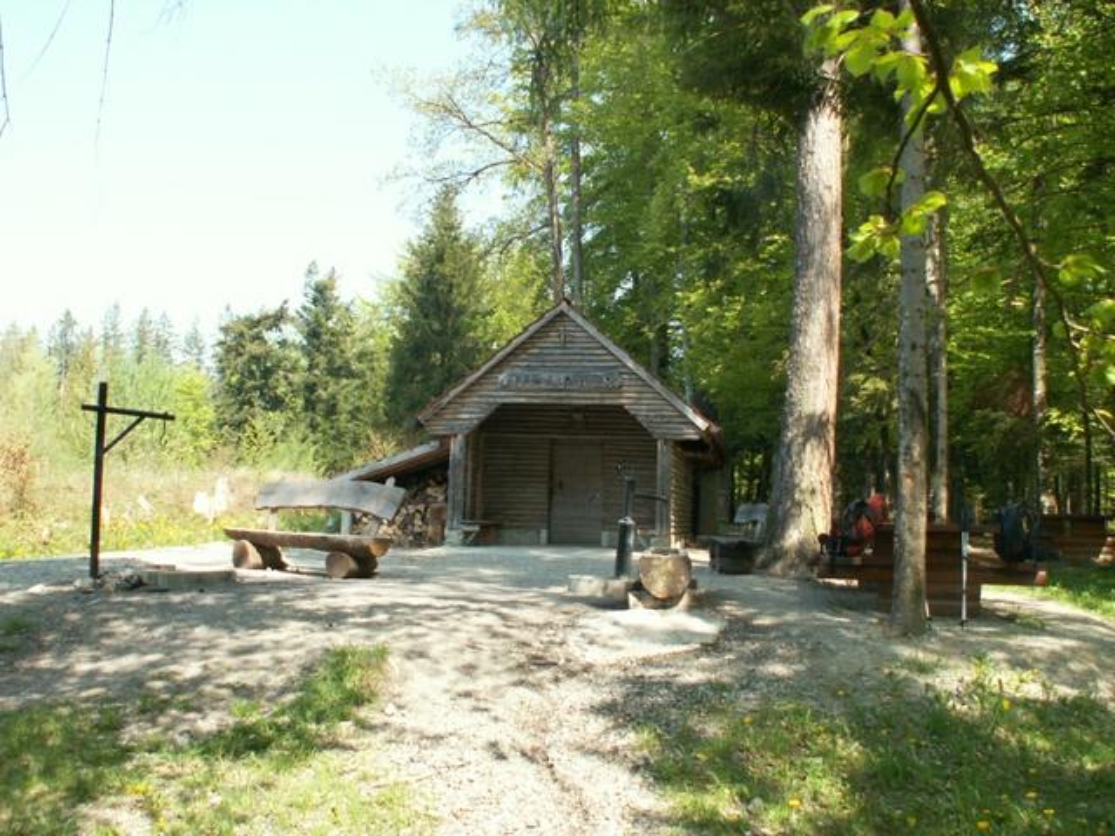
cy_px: 418
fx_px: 1127
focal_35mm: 35
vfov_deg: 40.7
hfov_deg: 52.6
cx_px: 558
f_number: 4
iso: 50
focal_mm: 5.86
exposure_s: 1/100
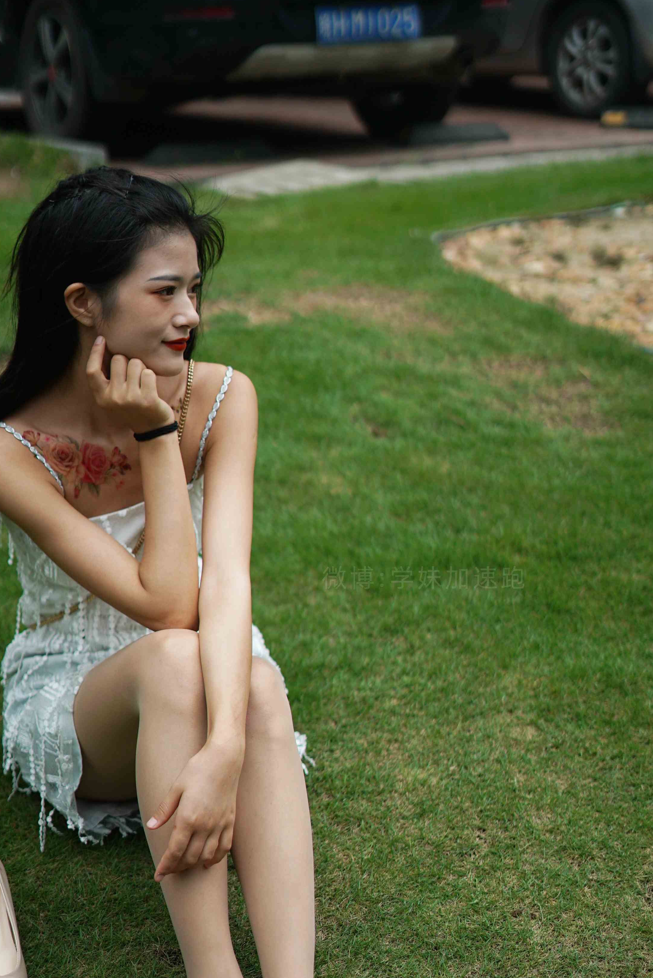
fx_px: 1767
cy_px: 598
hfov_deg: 20.9
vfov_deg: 30.8
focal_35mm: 65
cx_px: 253
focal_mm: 50
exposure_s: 1/6400
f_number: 1.8
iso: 200
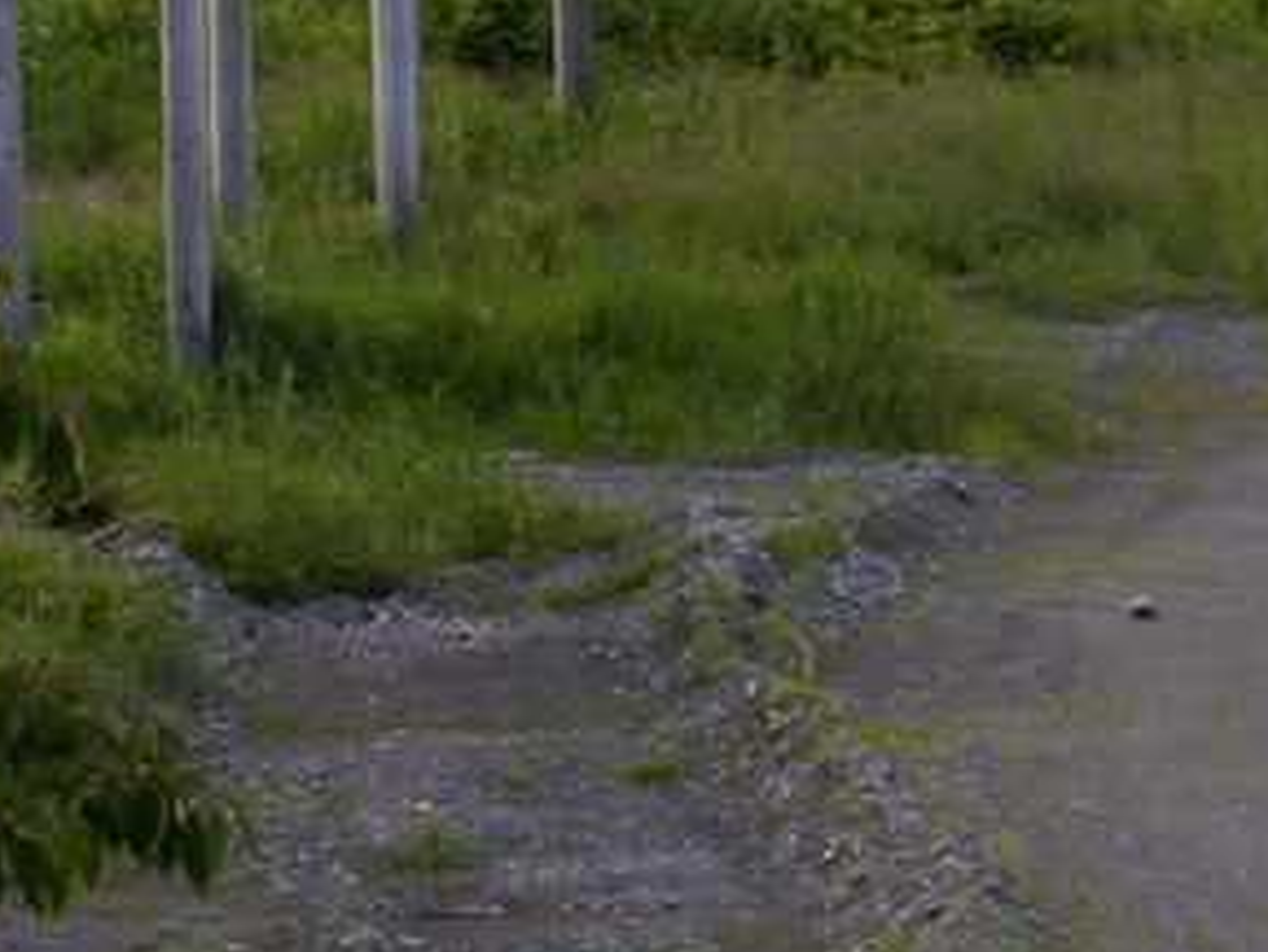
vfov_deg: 2.7
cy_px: -981
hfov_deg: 3.7
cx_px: 1597
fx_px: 19752
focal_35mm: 539
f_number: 10
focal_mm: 65
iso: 200
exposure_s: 1/125
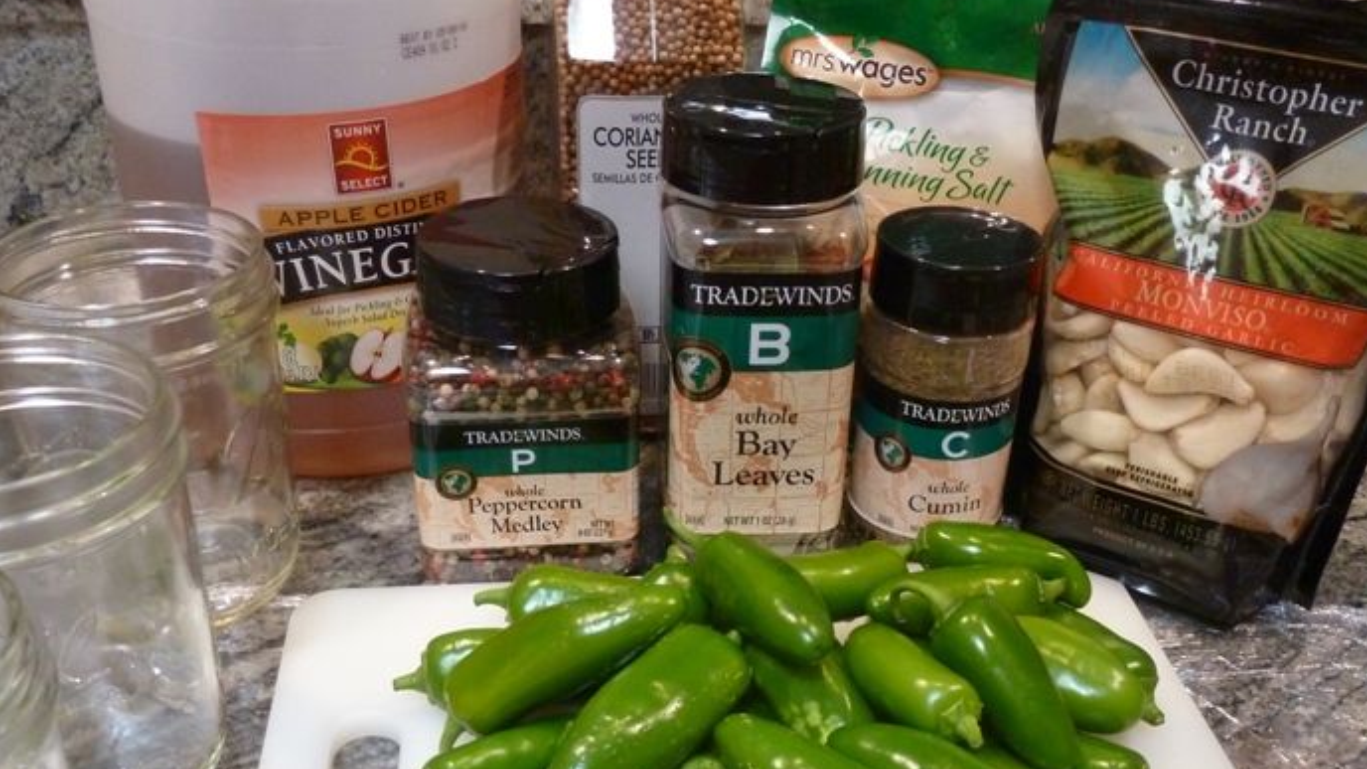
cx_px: 727
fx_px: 1377
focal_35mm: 38
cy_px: 533
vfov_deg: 30.9
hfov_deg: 52.7
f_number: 3.4
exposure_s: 1/25
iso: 400
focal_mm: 5
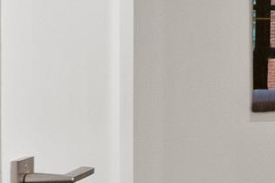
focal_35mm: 112
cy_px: 41
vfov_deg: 12.2
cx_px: 732
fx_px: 855
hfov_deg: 12.4
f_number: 6.3
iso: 1600
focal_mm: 17
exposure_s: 1/25
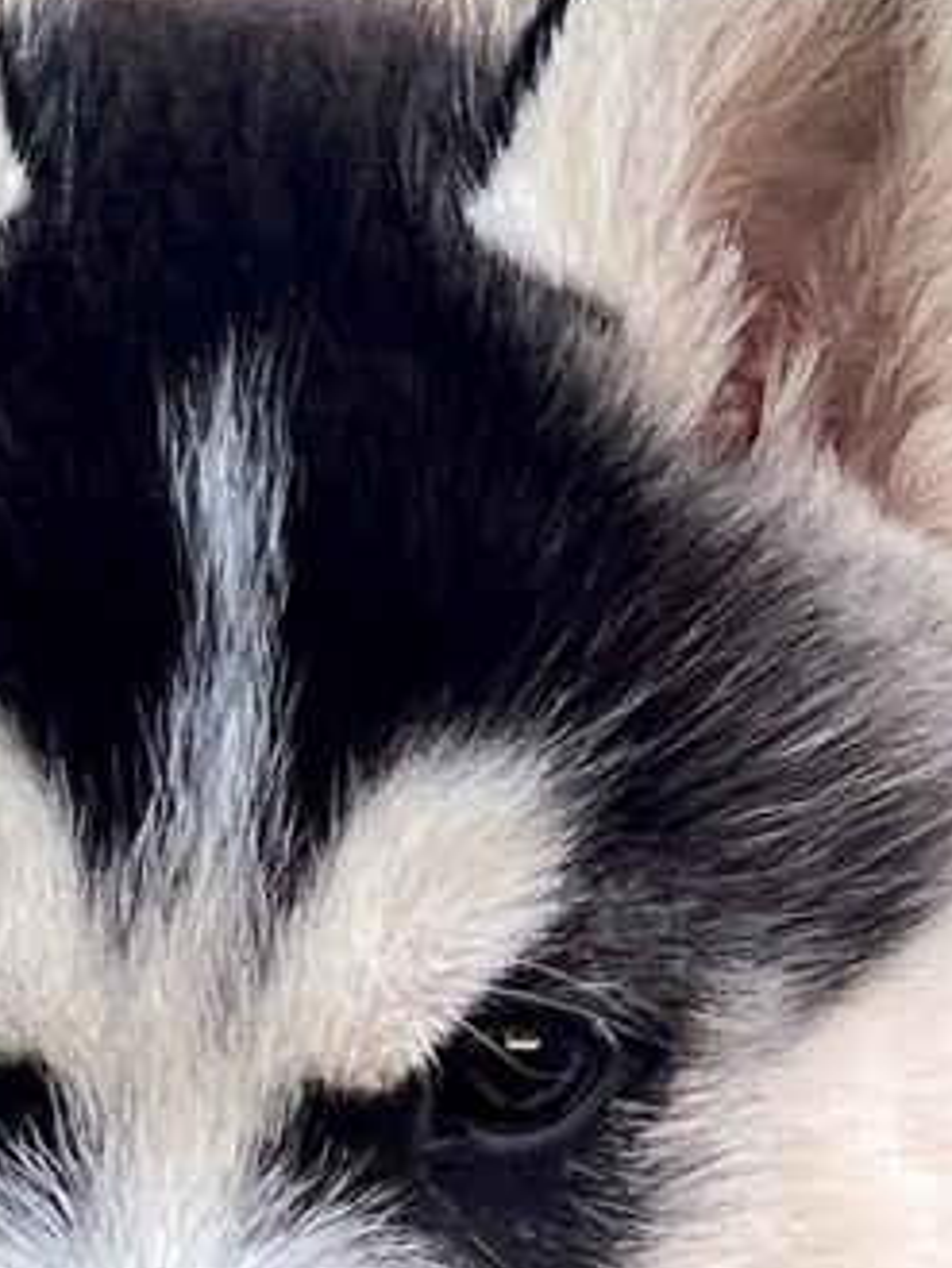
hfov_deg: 7.5
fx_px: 7292
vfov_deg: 9.9
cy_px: 898
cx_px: 166
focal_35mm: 199
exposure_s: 1/99
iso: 100
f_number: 2.2
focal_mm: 7.5
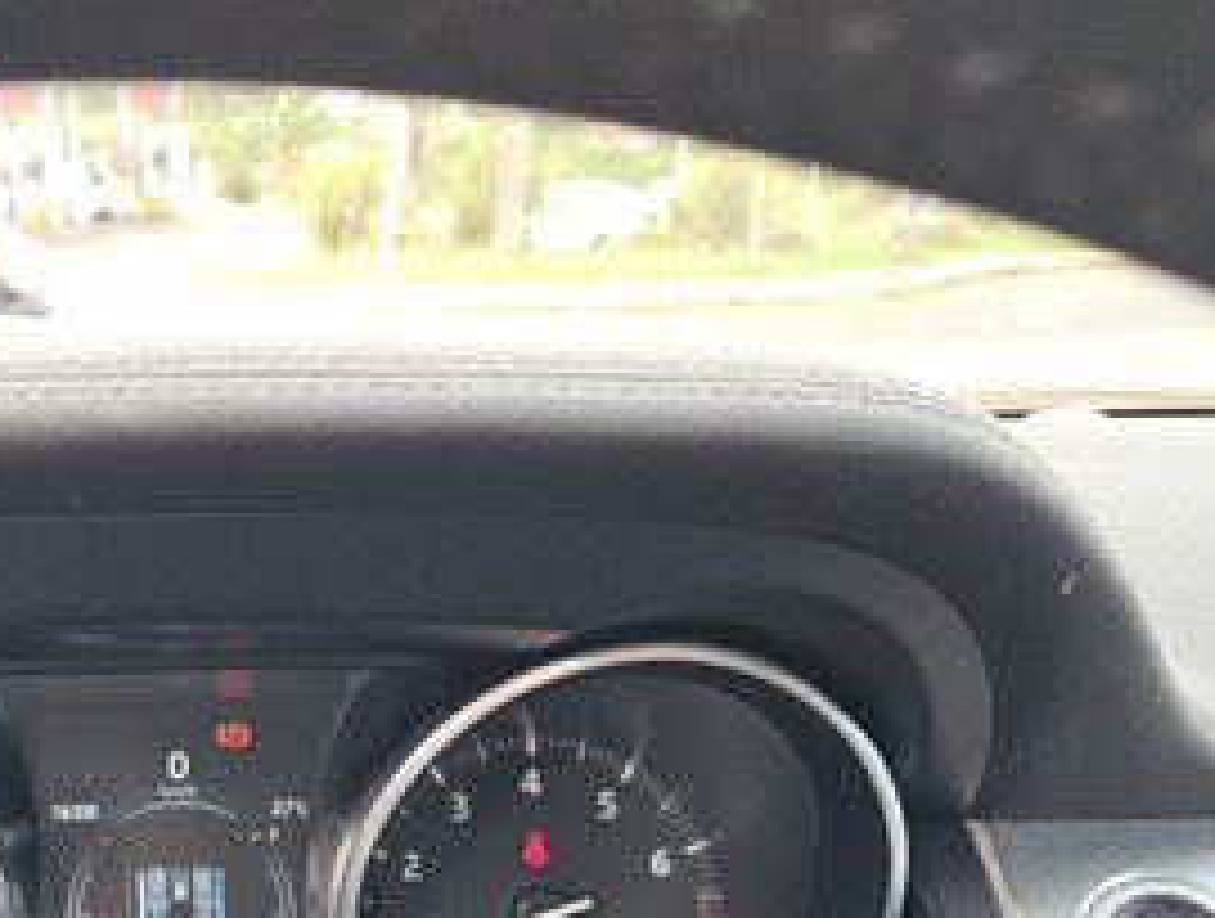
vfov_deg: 34.6
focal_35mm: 40
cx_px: 238
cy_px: 778
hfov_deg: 44.4
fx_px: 1408
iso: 160
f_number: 1.8
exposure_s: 1/207
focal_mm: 5.4
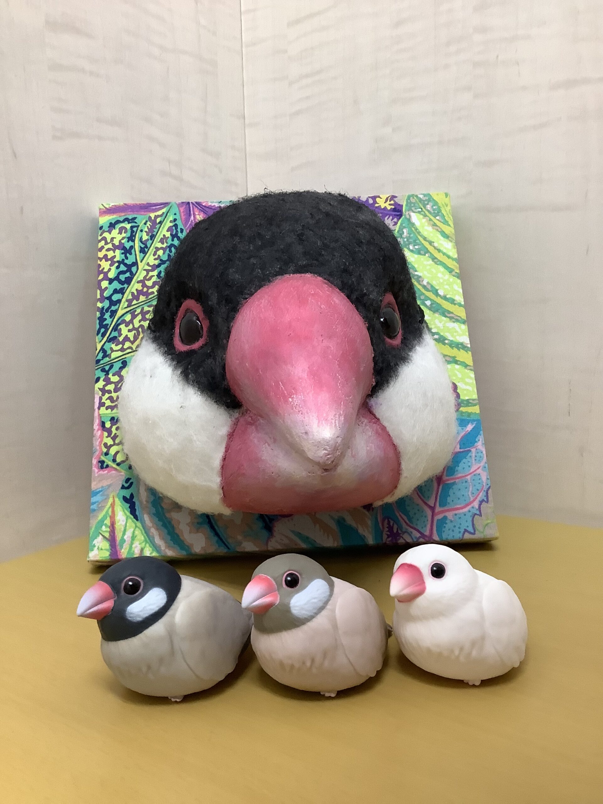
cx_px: 302
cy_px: 402
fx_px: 720
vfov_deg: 58.4
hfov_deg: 45.4
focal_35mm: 31
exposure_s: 1/60
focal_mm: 3.3
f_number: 2.4
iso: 200
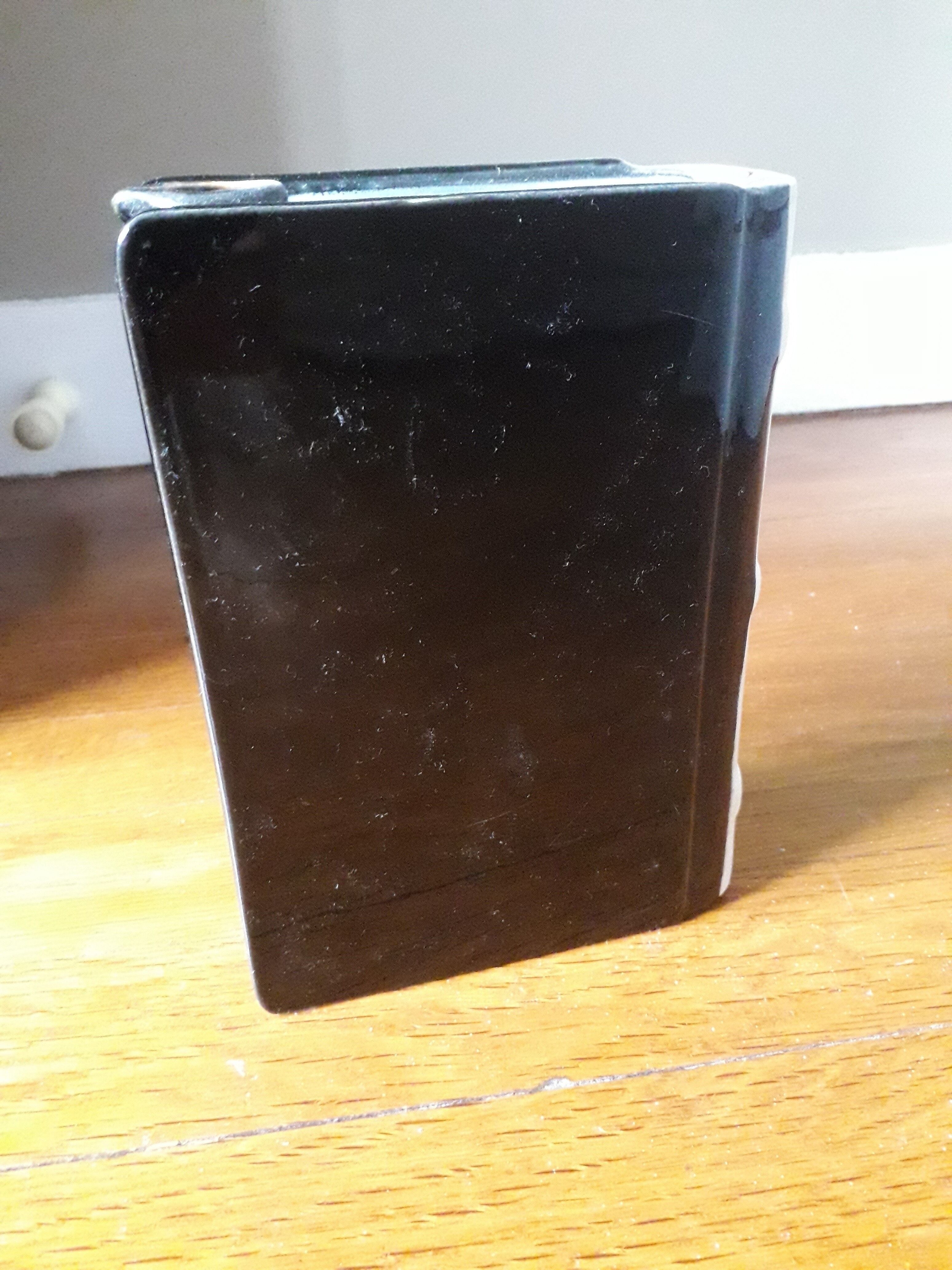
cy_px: 635
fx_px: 990
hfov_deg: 51.4
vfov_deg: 65.3
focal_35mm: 27
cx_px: 476
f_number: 1.9
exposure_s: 1/17
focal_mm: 3.6
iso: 800
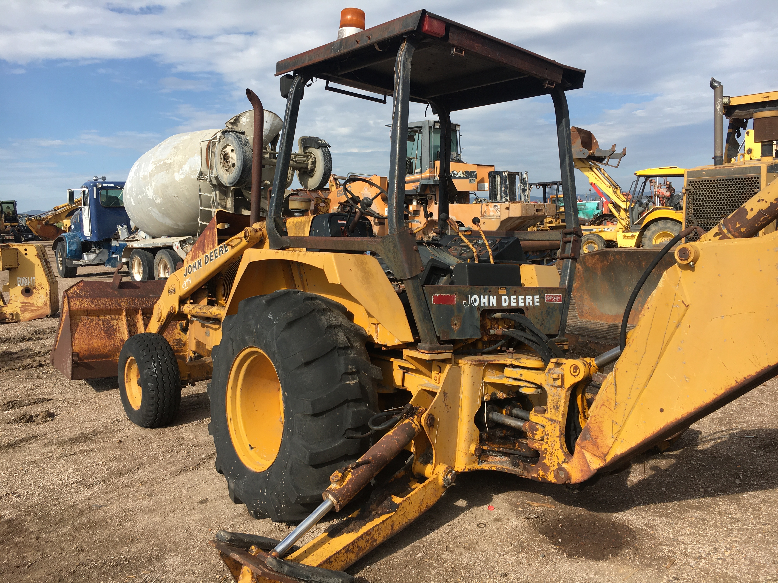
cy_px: 292
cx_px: 389
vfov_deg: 48.2
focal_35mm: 29
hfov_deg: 61.7
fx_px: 652
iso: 25
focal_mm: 4.15
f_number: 2.2
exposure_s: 1/1374
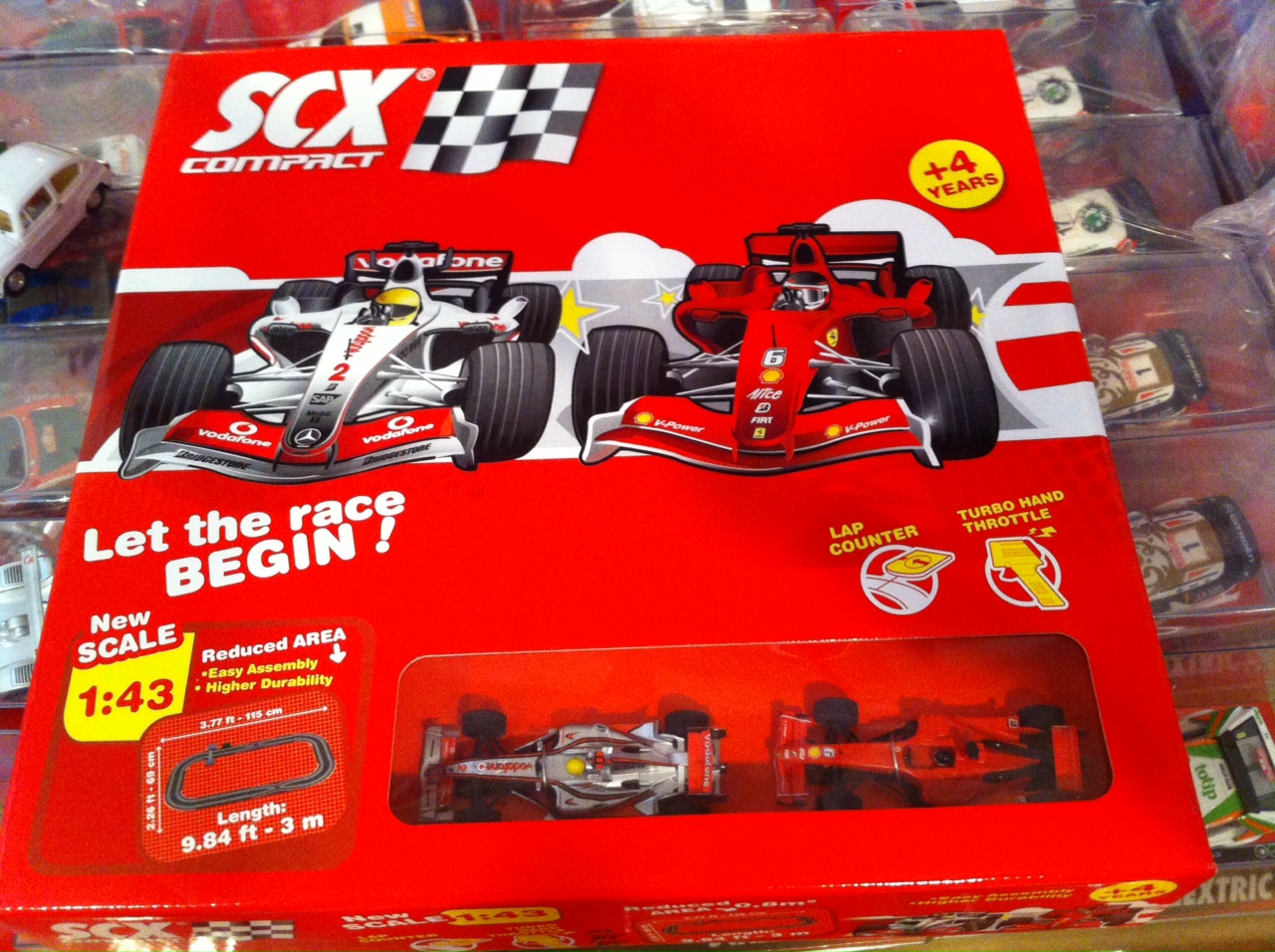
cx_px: 638
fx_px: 1287
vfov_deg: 40.6
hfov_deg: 52.7
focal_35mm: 35
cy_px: 476
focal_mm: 3.85
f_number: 2.8
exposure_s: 1/15
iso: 320
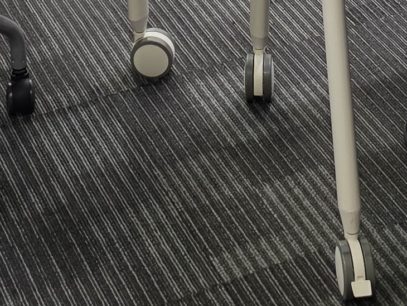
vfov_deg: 10.1
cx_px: 281
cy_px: -465
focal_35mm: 126
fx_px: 1482
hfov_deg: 15.6
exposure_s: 1/60
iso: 125
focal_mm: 6.3
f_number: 1.7
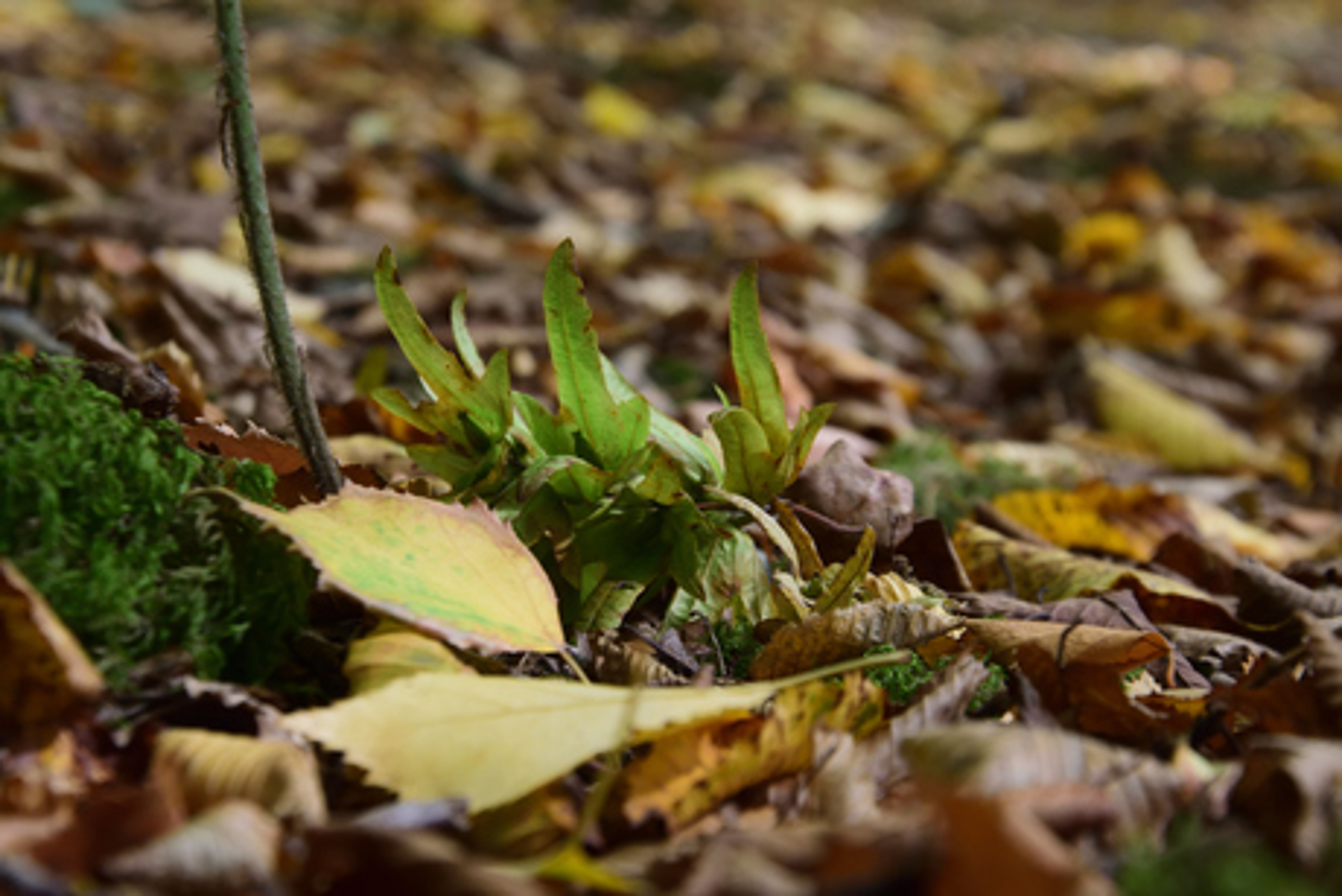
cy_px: 448
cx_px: 671
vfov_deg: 13.8
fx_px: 3691
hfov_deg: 20.6
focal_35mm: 99
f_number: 9
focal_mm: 66
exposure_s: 1/160
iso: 1000
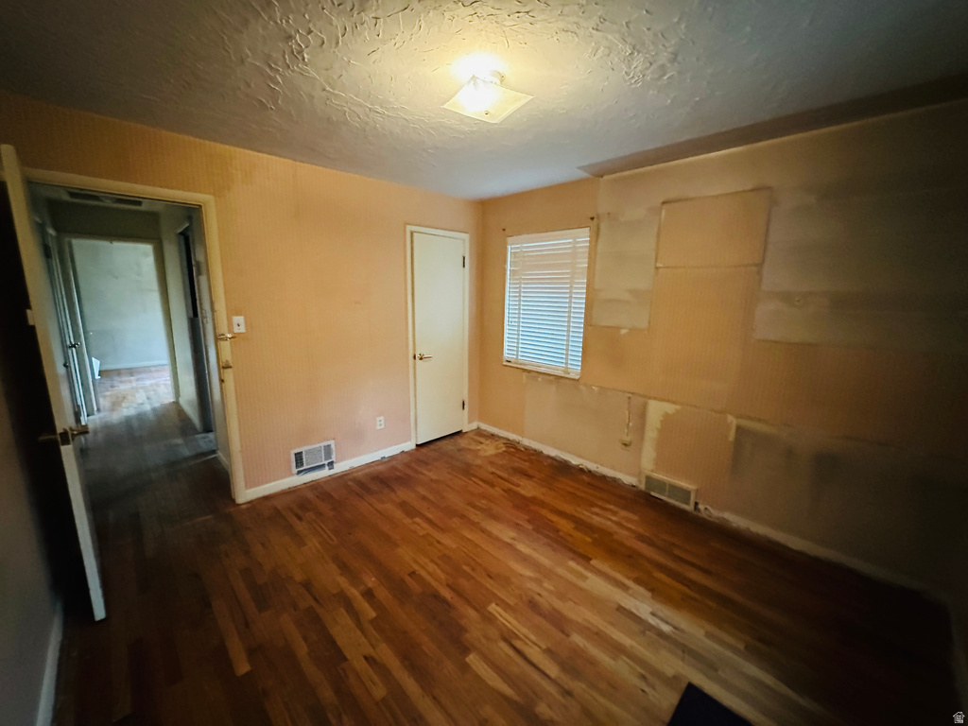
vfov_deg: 85.7
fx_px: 391
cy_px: 363
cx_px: 484
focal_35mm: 14
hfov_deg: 102.1
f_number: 2.2
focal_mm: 2.22
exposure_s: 1/40
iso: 1250
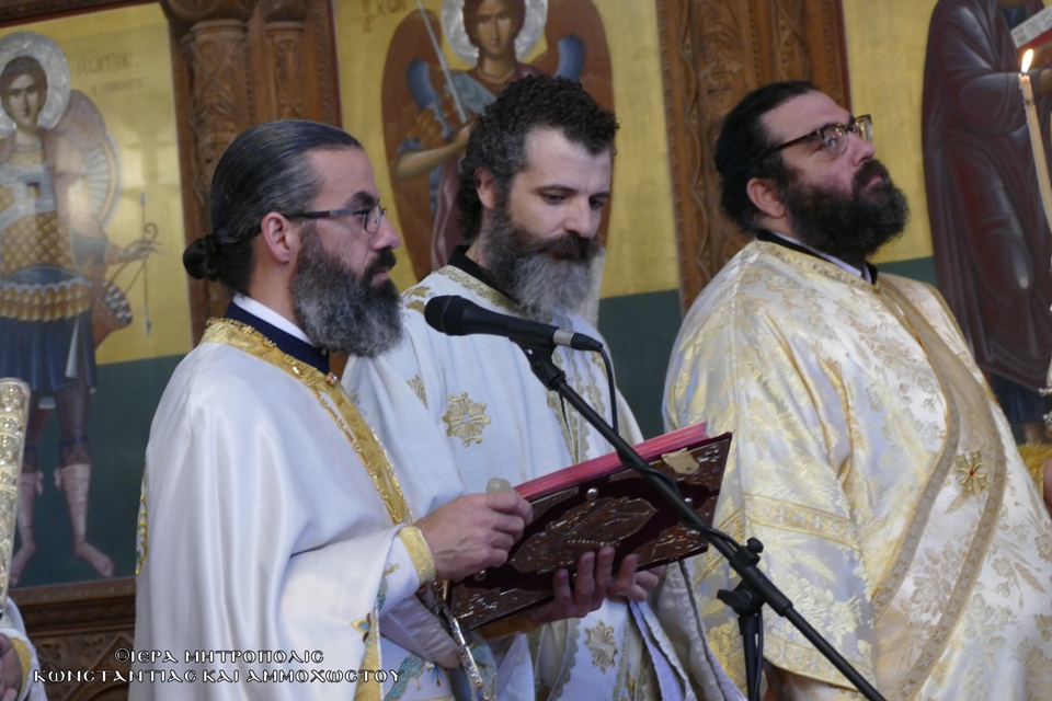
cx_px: 526
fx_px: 4967
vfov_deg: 8.1
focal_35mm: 170
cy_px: 350
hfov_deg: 12.1
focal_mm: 61.93
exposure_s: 1/100
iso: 1250
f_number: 4
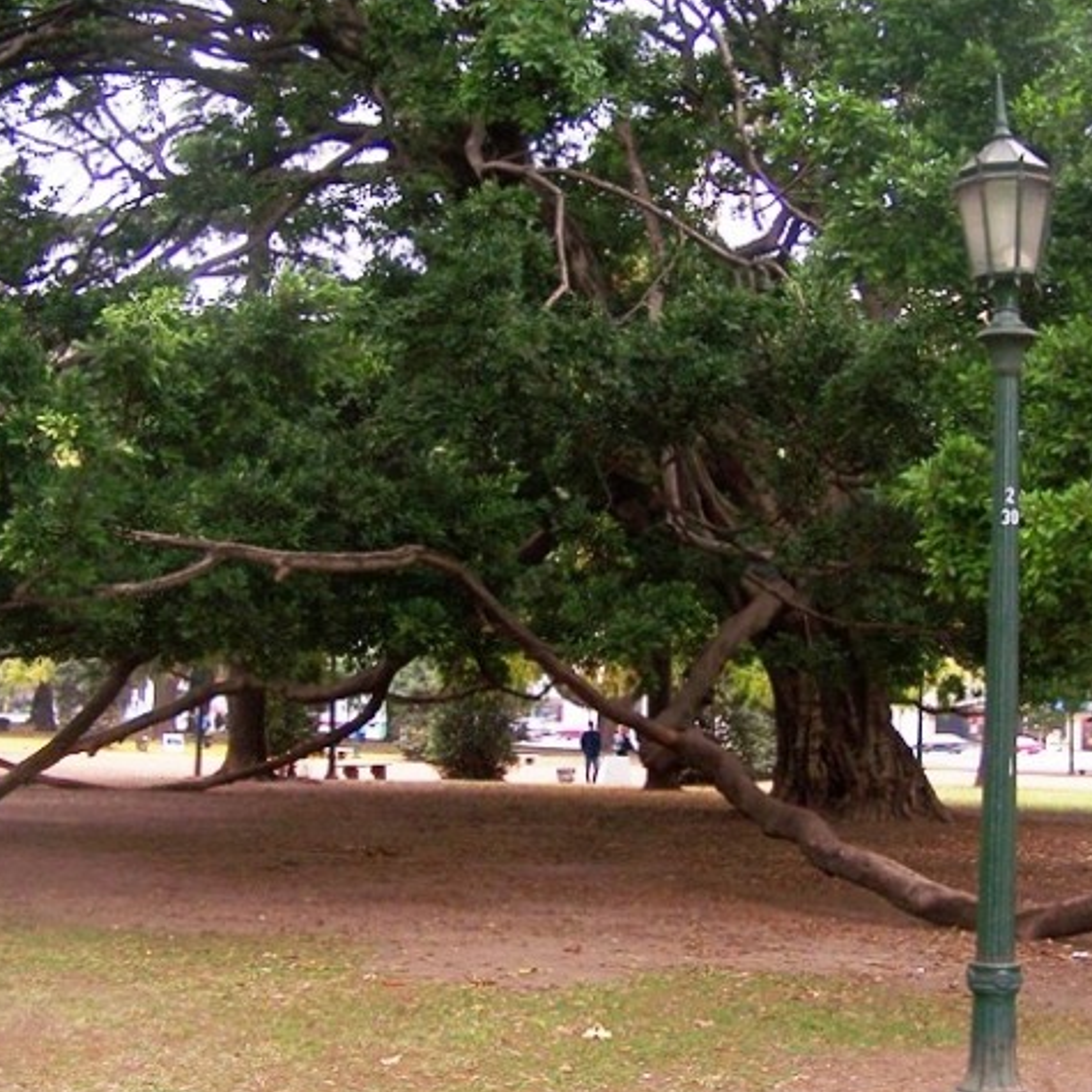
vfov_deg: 31.6
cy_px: 528
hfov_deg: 31.5
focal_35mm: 54
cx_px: 699
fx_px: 1927
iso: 100
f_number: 2.8
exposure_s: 1/60
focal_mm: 6.3
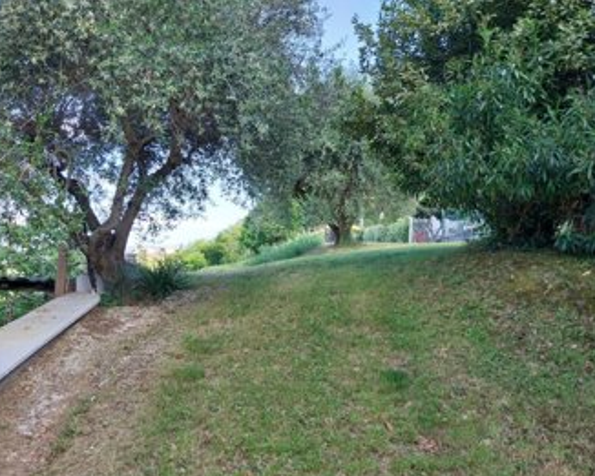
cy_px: 244
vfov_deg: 51.5
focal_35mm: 28
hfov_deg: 62.2
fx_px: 493
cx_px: 299
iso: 25
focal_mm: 4
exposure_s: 1/137
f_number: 1.8
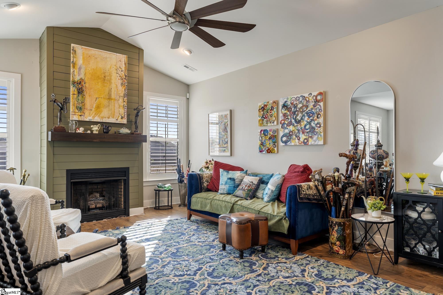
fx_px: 295
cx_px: 222
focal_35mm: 24
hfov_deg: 73.7
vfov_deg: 53.1
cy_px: 148
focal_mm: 24
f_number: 6.3
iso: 400
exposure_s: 1/10
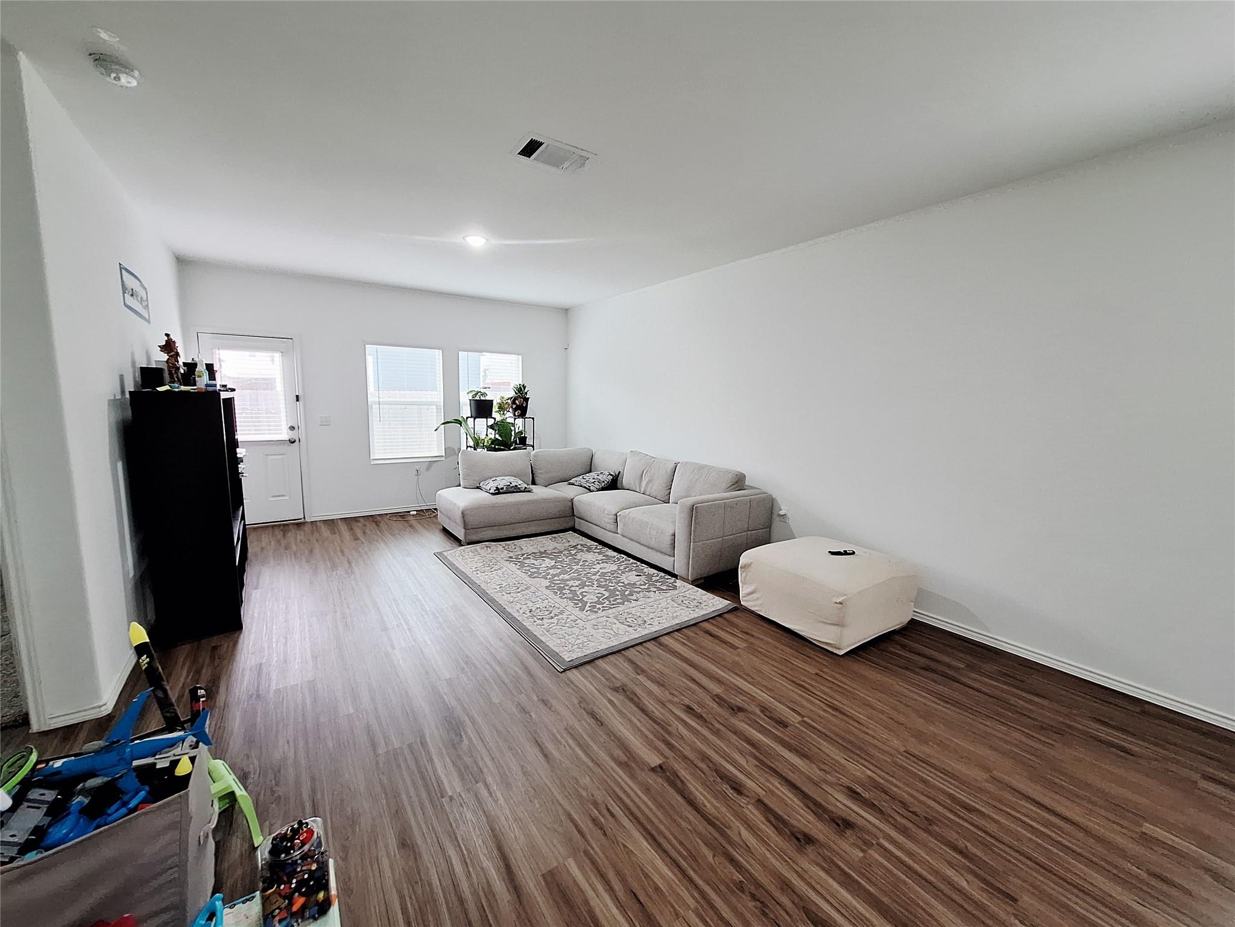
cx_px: 618
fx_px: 464
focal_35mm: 13
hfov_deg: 106.2
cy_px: 464
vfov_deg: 89.9
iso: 160
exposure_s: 1/40
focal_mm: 1.74
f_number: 2.2
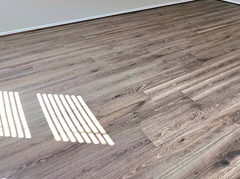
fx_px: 263
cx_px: 203
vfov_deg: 30.9
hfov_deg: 45.7
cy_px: -44
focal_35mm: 38
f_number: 2.2
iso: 100
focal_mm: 1.74
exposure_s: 1/60.2
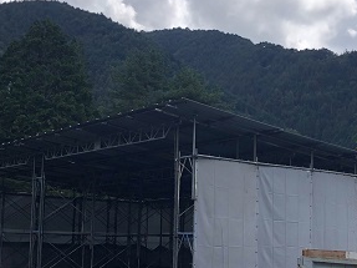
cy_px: 180
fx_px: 660
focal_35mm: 64
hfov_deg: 30.3
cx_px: 178
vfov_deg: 22.8
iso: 20
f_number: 1.8
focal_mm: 3.99
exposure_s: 1/1779
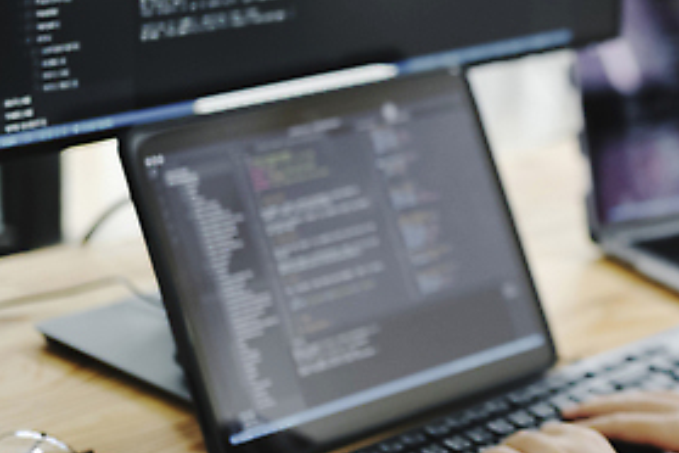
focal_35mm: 114
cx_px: 679
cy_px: 97
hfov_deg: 17.5
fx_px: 2150
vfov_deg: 12.0
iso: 250
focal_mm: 35
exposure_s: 1/125
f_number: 2
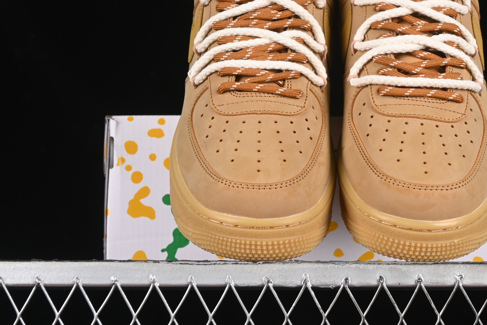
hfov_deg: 19.4
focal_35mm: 105
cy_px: 121
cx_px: 339
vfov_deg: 13.0
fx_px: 1420
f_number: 7.1
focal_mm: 50
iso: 160
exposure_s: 1/80
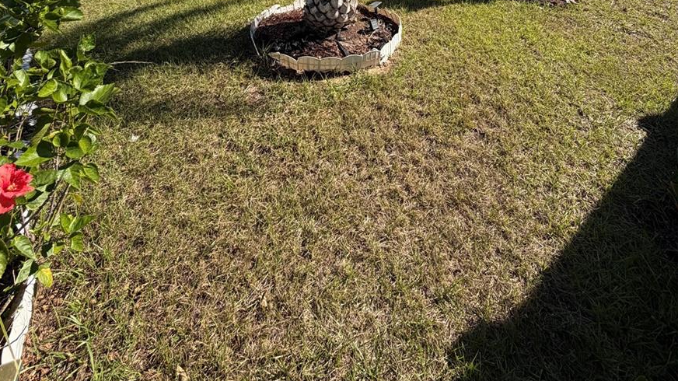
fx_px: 377
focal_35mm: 21
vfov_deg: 40.8
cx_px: 329
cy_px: -55
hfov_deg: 83.8
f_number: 2.2
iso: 32
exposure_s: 1/770
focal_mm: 2.22
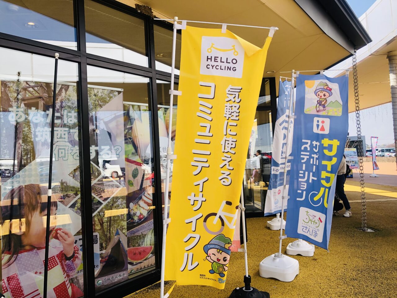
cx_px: 198
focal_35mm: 28
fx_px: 321
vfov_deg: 49.7
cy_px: 149
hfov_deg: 63.4
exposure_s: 1/533
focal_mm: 3.99
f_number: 1.8
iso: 20
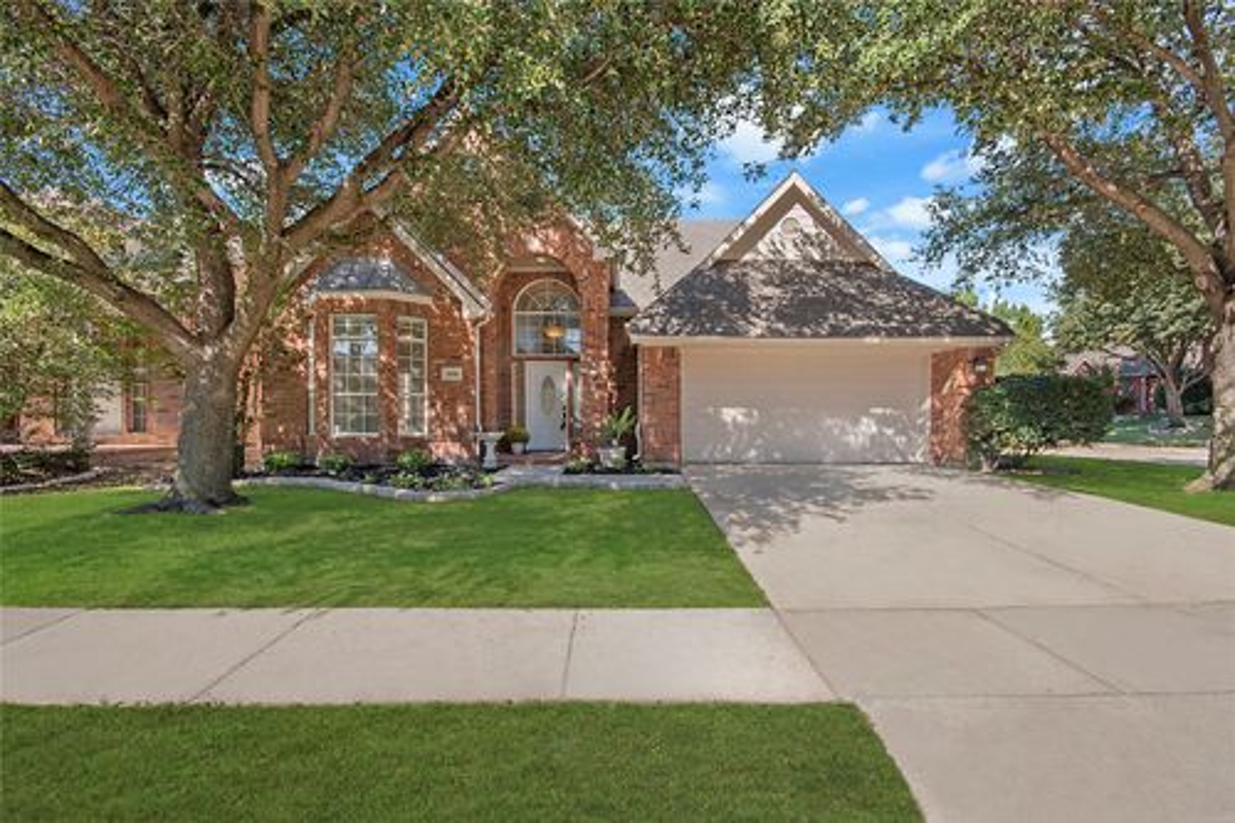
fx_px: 514
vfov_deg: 77.3
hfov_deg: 100.4
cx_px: 618
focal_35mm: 15
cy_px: 412
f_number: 11
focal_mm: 10
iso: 100
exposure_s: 1/50
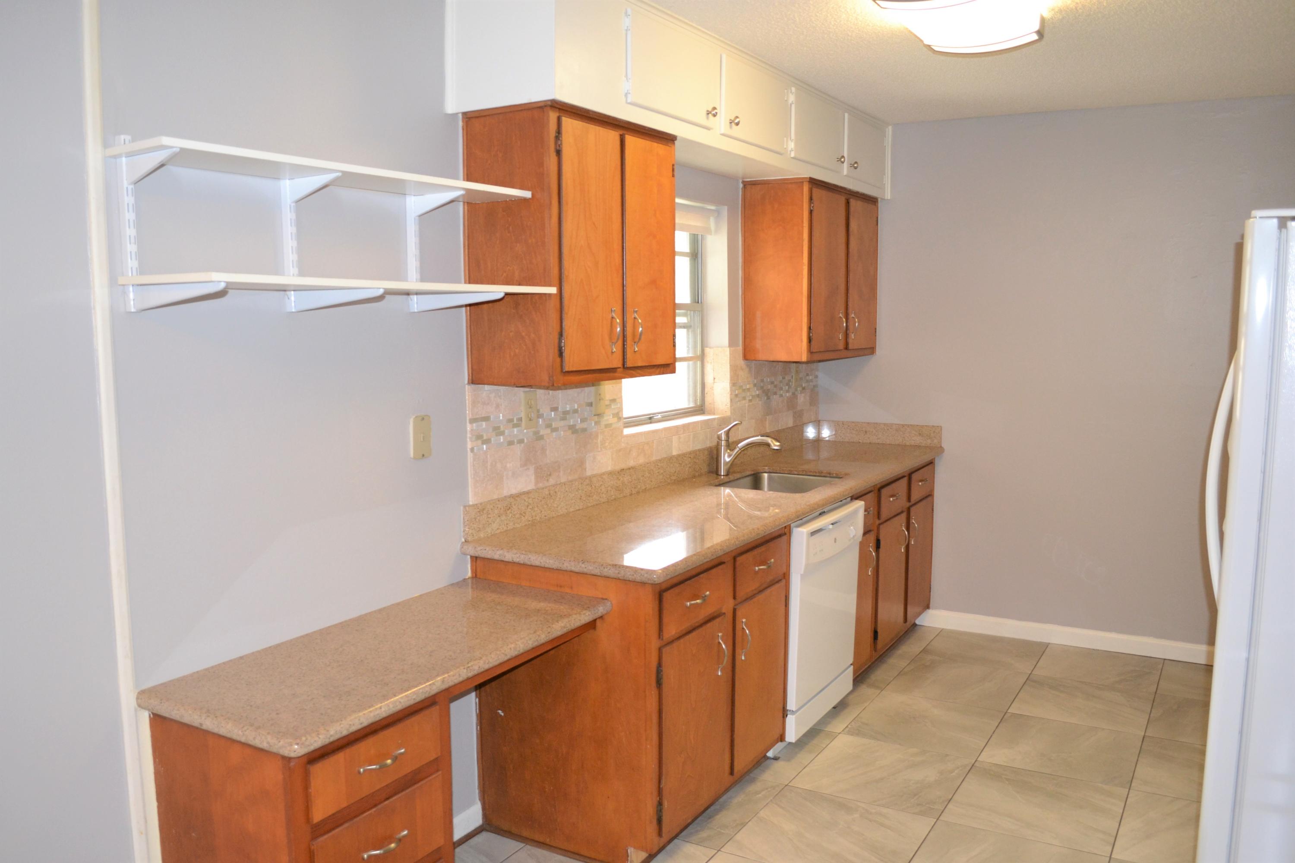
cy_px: 432
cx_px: 648
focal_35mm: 27
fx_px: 971
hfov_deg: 67.4
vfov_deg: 47.9
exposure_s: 1/60
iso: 1000
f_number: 3.5
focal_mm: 18
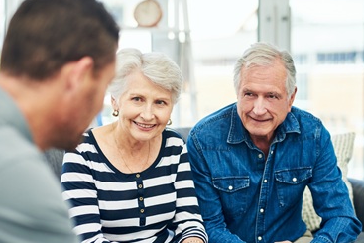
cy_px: 140
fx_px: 728
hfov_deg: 28.0
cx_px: 164
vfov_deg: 18.9
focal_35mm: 72
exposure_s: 1/400
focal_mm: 50
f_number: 1.8
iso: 250
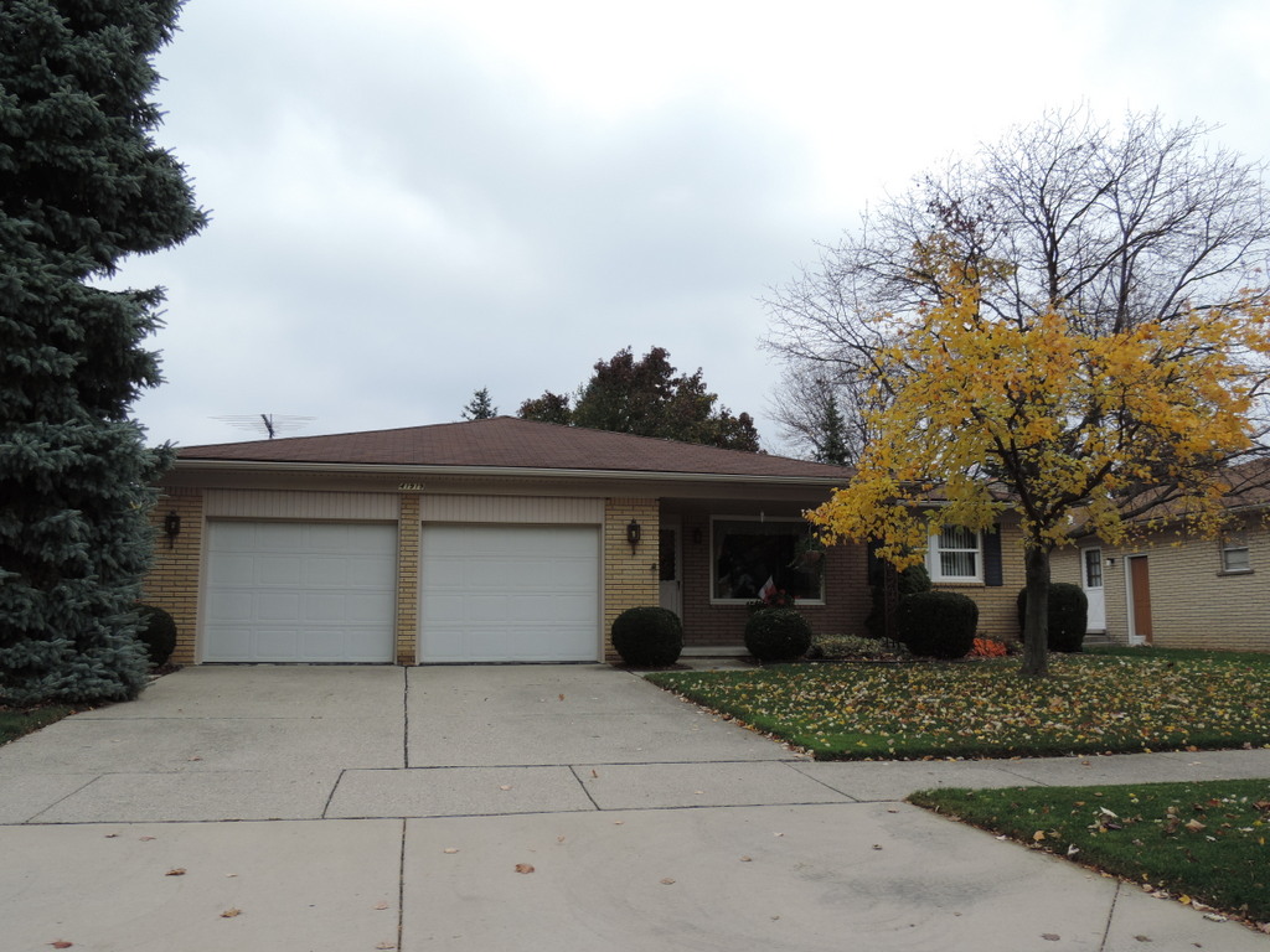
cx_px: 635
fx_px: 1101
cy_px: 476
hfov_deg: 60.0
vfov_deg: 46.8
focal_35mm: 30
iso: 80
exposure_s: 1/400
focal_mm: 5.3
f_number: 3.1
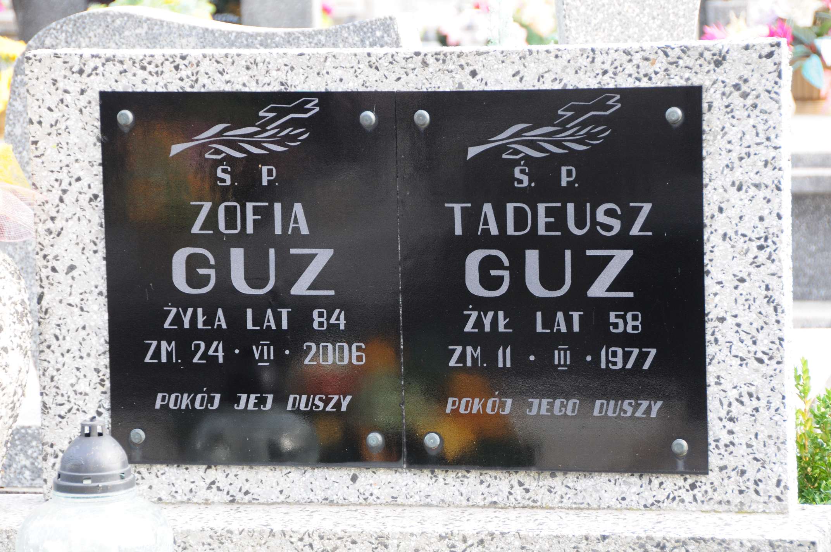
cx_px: 416
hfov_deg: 13.1
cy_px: 276
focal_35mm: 158
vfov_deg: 8.7
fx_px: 3631
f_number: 7.1
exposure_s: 1/125
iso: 500
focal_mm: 105
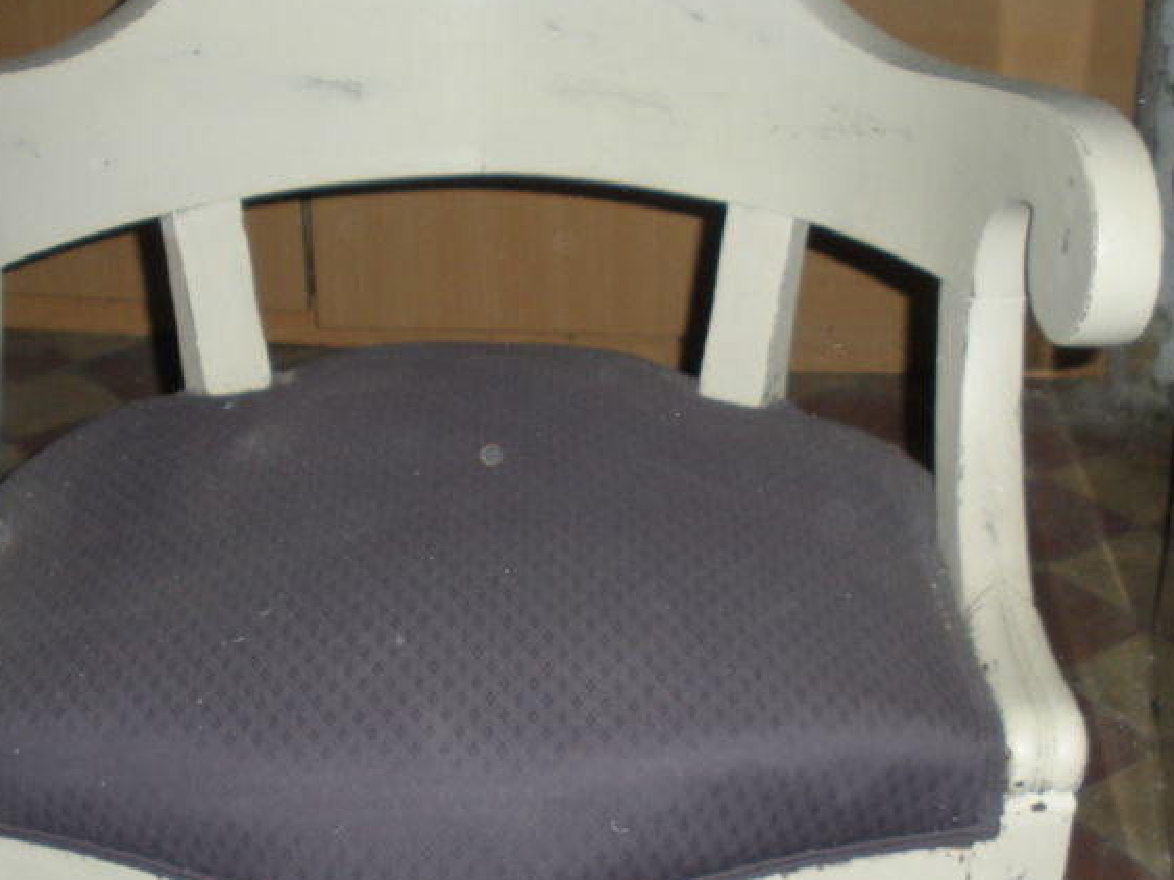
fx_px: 2170
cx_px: 594
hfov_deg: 30.3
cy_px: 523
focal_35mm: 64
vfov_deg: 22.9
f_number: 3.5
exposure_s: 1/60
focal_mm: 6.3
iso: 122
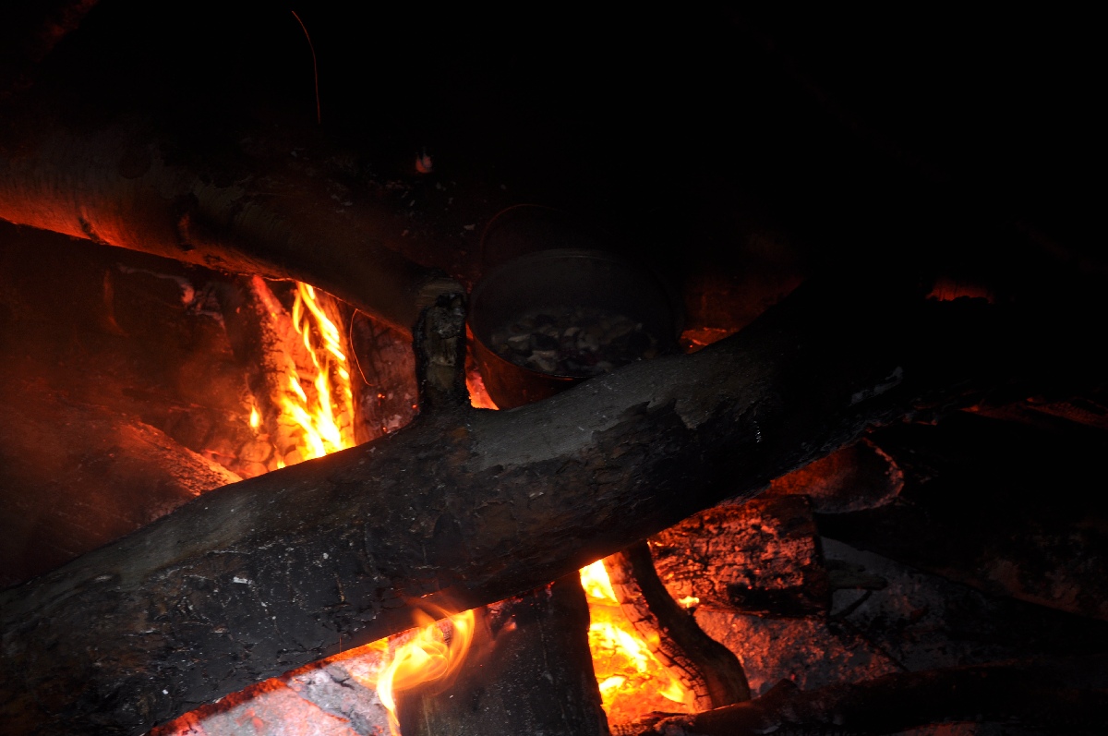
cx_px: 554
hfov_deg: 59.6
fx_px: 968
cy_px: 368
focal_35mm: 32
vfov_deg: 41.6
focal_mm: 21
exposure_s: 1/6
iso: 250
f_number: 3.8
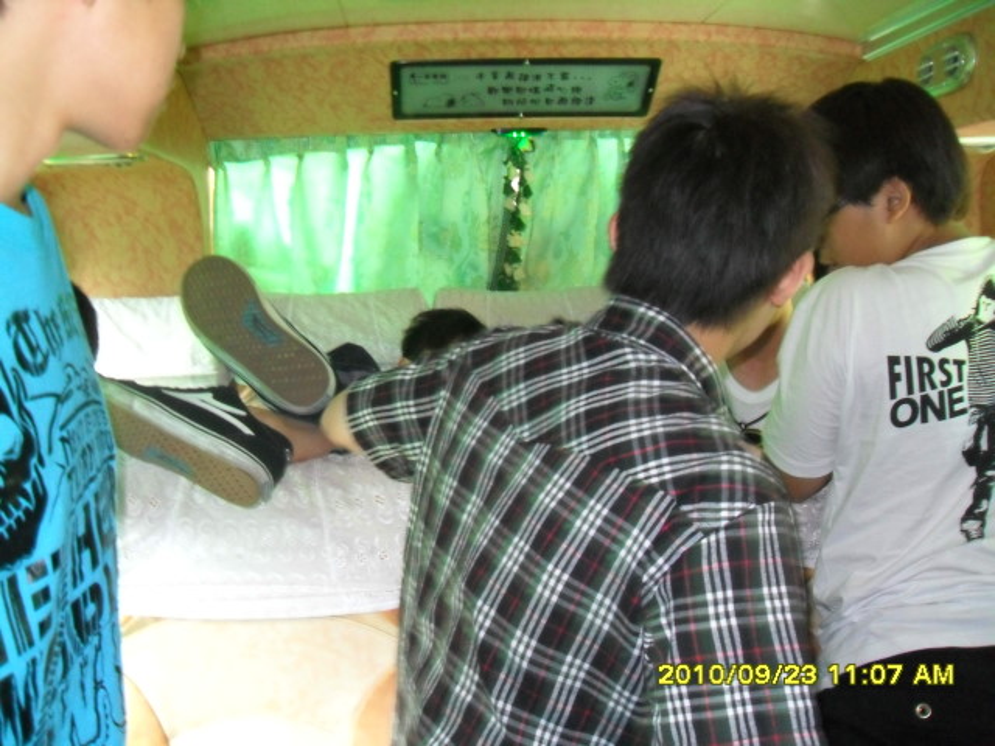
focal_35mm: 35
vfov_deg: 40.7
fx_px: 1006
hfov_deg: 52.6
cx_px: 498
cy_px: 373
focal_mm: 6.2
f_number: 2.8
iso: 320
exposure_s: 1/45
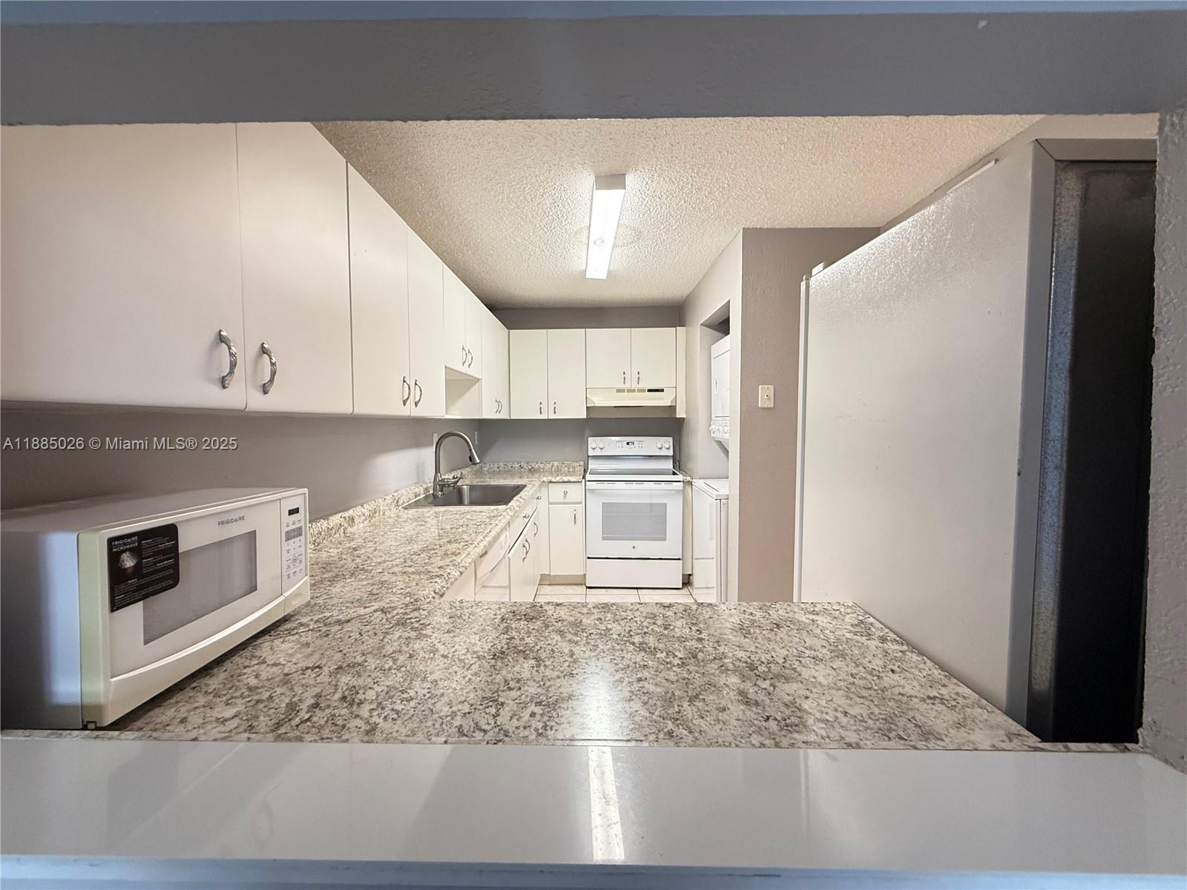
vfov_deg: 85.7
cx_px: 594
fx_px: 480
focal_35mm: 14
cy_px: 445
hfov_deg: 102.1
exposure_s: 1/120
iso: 400
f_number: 2.2
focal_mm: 2.22
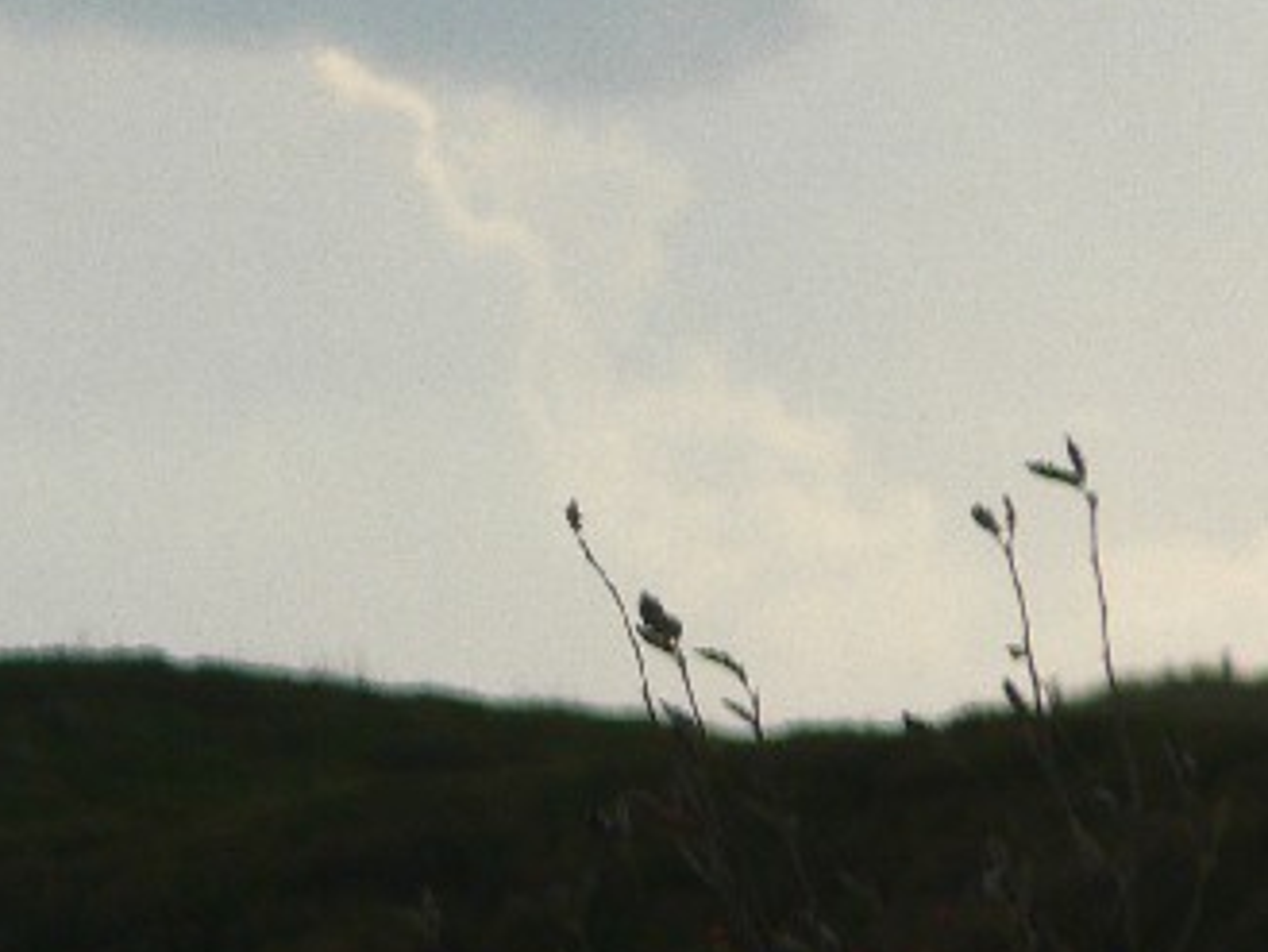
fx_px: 38513
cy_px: 251
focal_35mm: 1051
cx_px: -197
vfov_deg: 1.4
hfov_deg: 1.9
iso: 80
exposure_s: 1/400
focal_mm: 72
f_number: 5.6
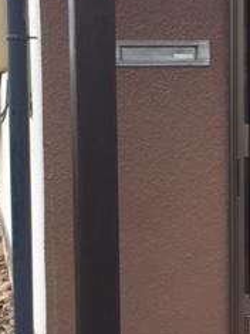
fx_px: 761
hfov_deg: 18.6
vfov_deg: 24.7
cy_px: 161
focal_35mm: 79
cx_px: 115
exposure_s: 1/40
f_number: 2.2
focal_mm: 4.2
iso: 32
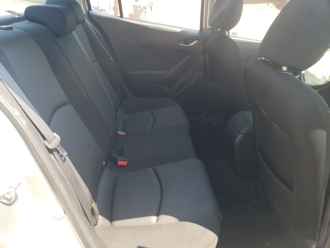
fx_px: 248
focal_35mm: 26
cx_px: 165
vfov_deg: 53.1
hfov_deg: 67.3
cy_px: 124
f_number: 1.5
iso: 50
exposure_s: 1/222
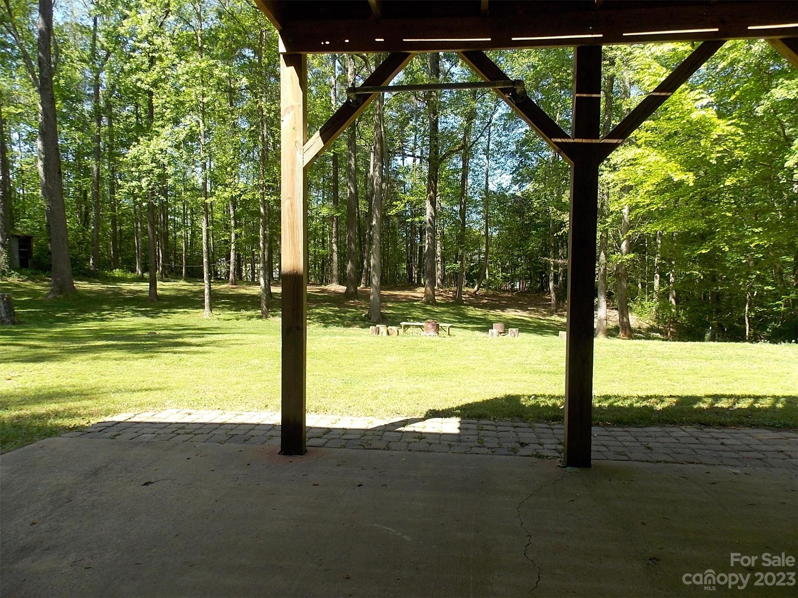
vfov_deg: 58.9
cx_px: 399
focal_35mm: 23
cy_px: 299
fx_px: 530
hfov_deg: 73.9
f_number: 3.1
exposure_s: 1/250
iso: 80
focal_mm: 4
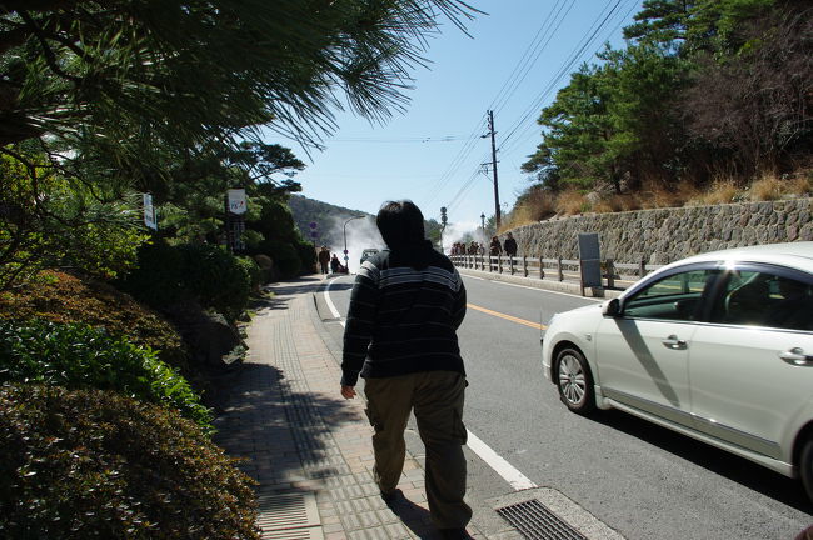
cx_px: 406
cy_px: 270
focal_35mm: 27
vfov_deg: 47.8
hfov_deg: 67.4
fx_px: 609
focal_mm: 18
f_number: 9.5
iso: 200
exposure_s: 1/250
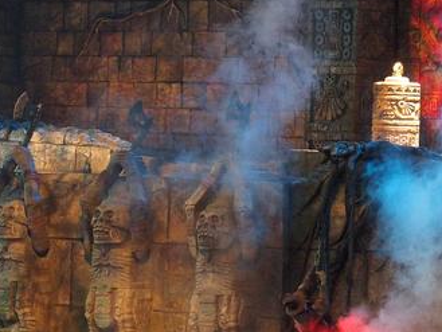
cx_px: 144
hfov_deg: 9.6
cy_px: 218
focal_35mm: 205
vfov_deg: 7.2
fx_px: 2619
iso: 1600
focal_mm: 31.8
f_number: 2.8
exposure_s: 1/40
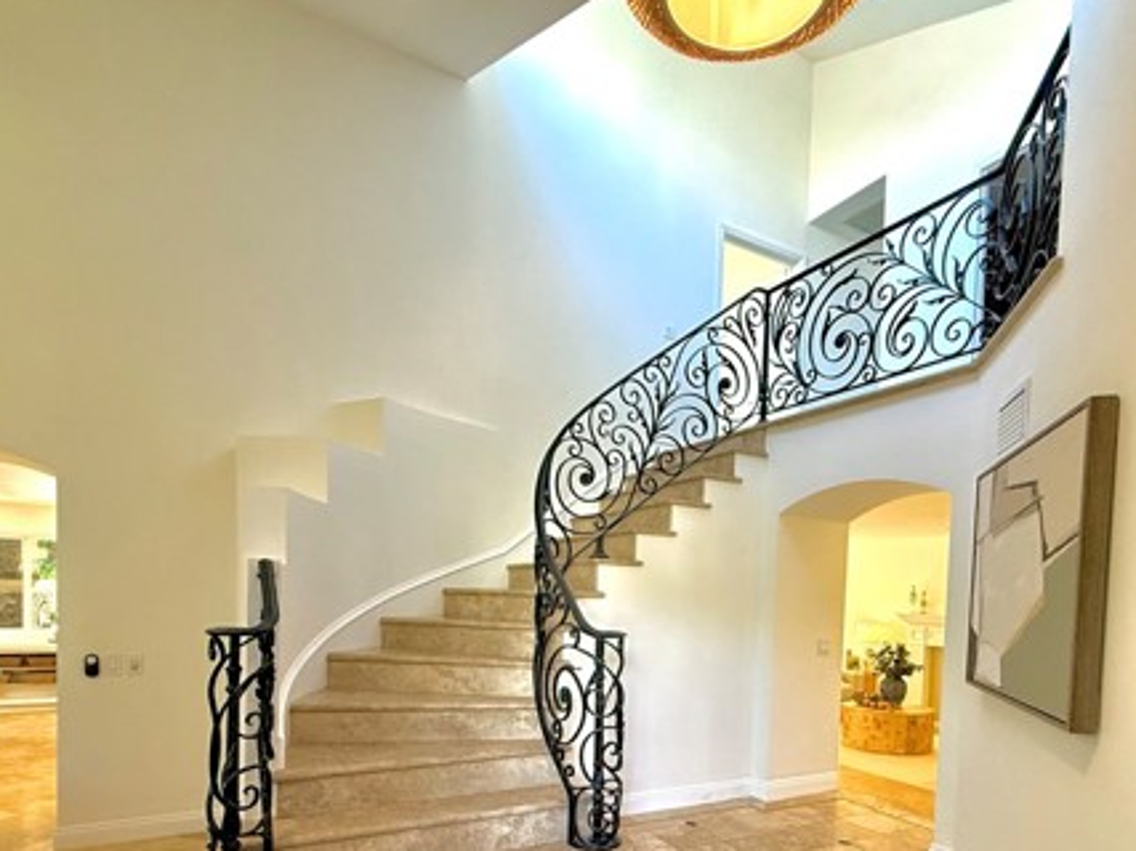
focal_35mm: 21
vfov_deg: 60.5
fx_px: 689
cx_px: 609
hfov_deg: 78.9
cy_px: 622
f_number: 2.2
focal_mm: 2.22
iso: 250
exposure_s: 1/120
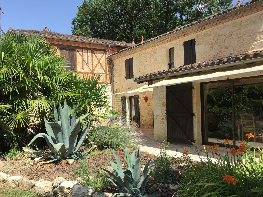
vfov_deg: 40.7
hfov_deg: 52.6
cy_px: 105
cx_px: 129
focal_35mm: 35
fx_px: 266
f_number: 2.2
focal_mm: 4.15
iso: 32
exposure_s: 1/1199
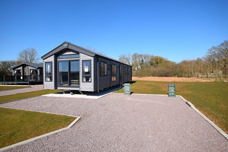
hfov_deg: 85.4
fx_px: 124
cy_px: 76
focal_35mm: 20
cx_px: 114
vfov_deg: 63.2
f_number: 10
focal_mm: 13
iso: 200
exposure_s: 1/400
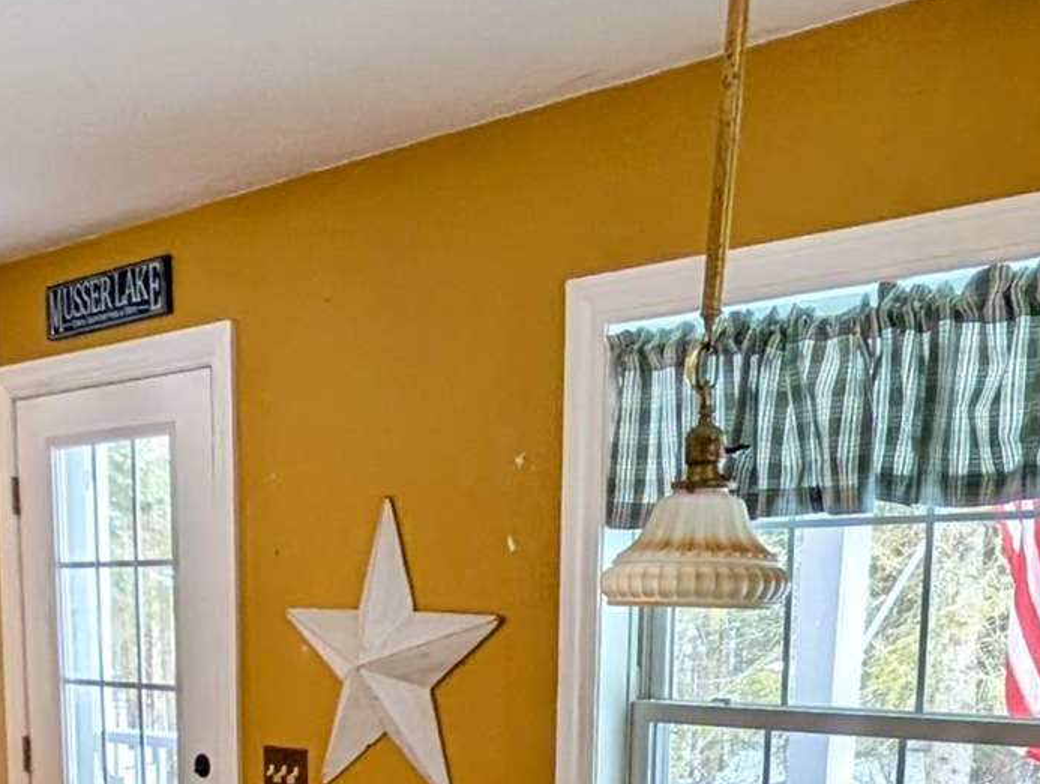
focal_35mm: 53
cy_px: 966
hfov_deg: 34.2
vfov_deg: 24.7
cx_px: 108
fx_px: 1595
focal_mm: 2.02
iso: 68
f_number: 1.7
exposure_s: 1/90.1
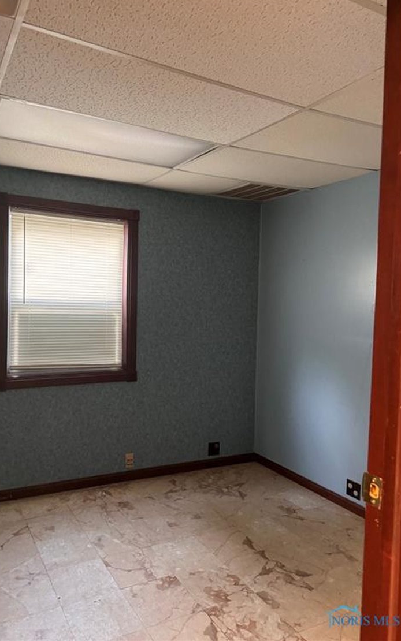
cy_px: 314
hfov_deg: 47.4
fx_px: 455
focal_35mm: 26
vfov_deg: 70.4
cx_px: 164
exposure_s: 1/60
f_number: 1.78
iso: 640
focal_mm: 6.76
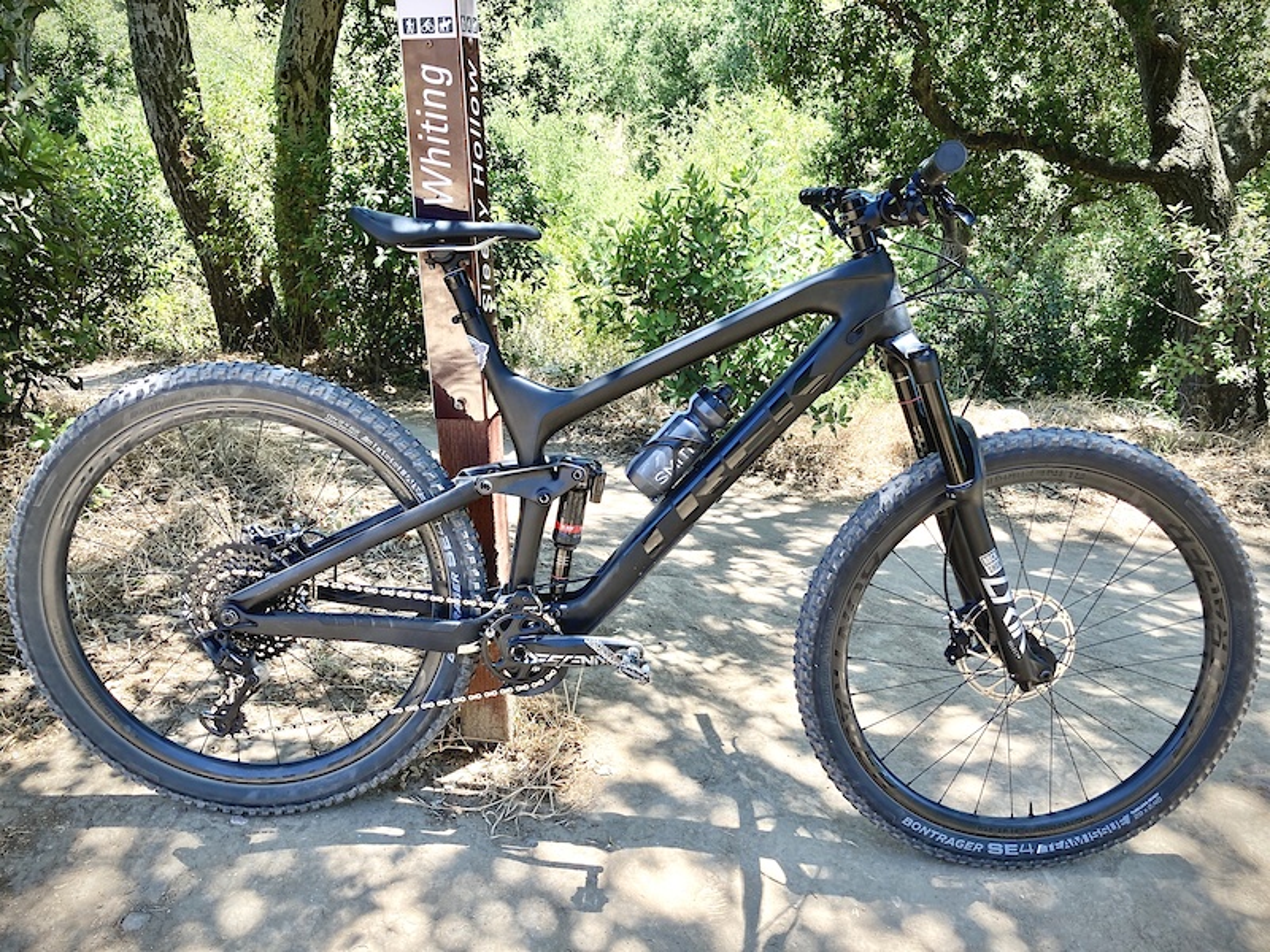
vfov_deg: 49.7
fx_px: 1027
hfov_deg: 63.4
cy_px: 476
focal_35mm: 28
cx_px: 635
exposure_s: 1/126
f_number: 1.8
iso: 20
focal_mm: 3.99
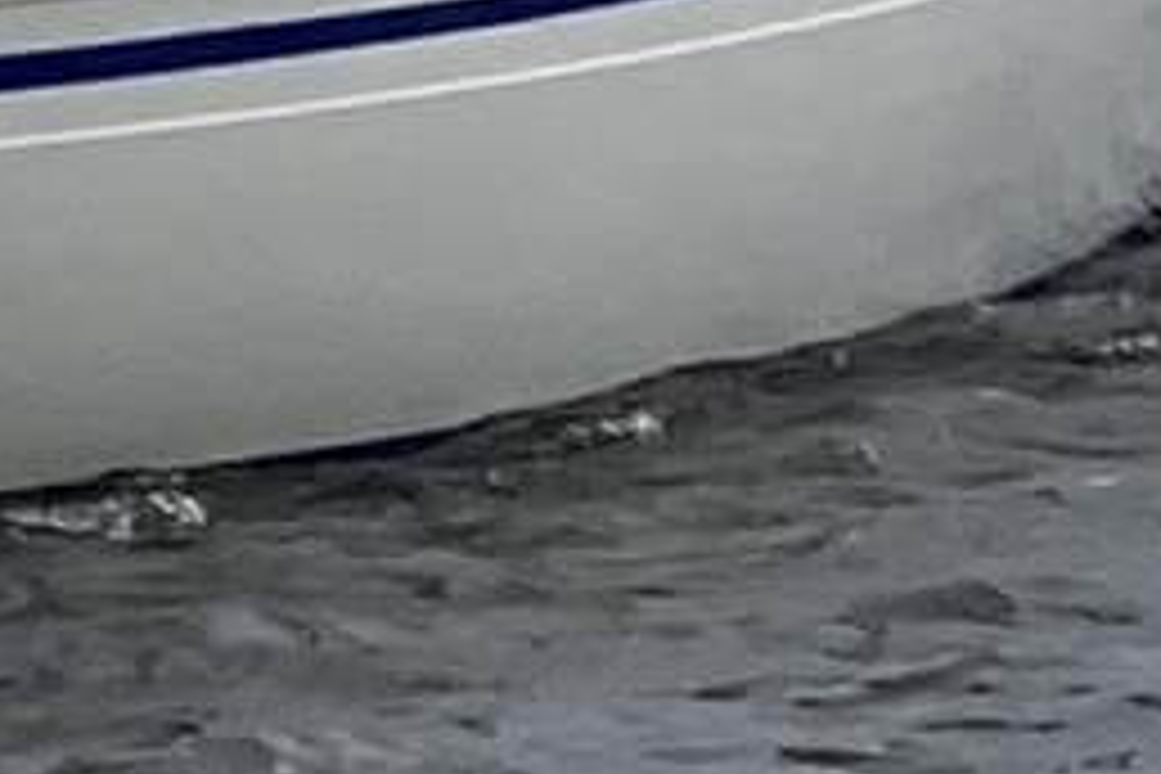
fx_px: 8126
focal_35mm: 252
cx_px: -765
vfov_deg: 5.4
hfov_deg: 8.0
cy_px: -513
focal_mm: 6
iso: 20
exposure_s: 1/657
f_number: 2
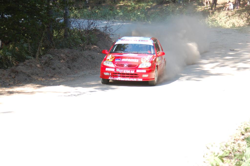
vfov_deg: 11.4
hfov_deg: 17.1
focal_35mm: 120
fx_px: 833
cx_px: 125
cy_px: 83
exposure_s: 1/400
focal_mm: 80
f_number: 5.6
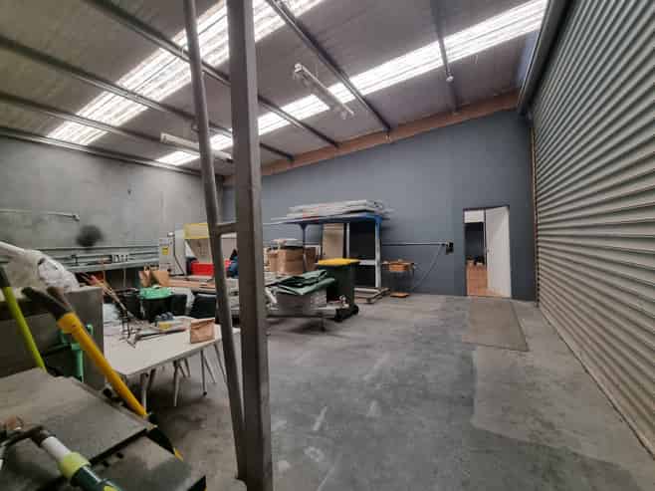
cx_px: 328
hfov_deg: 106.2
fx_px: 246
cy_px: 246
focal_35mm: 13
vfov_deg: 89.9
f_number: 2.2
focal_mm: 2.2
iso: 400
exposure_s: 1/50
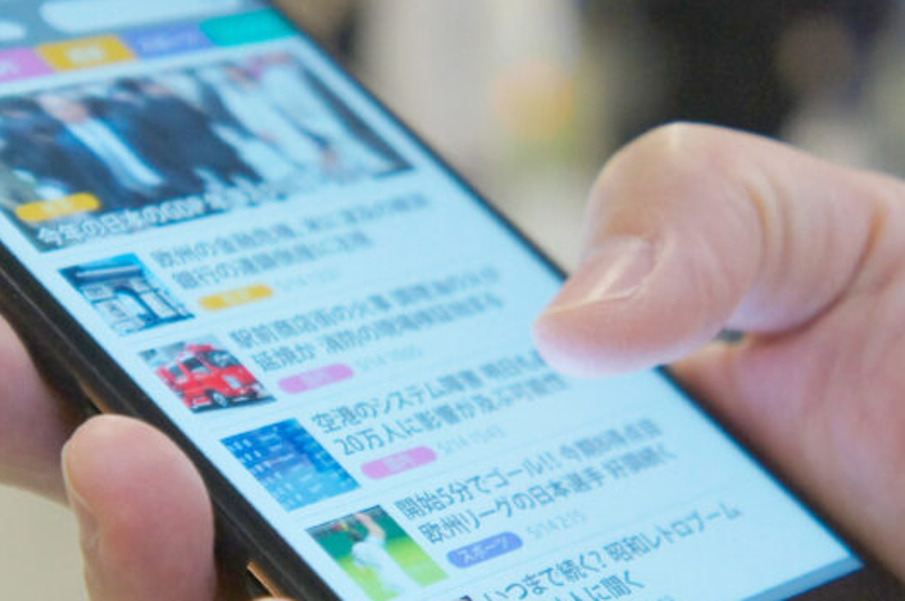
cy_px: 306
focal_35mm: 116
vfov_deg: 11.8
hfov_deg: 17.7
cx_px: 405
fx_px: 2913
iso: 1600
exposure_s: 1/100
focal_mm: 40
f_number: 4.5
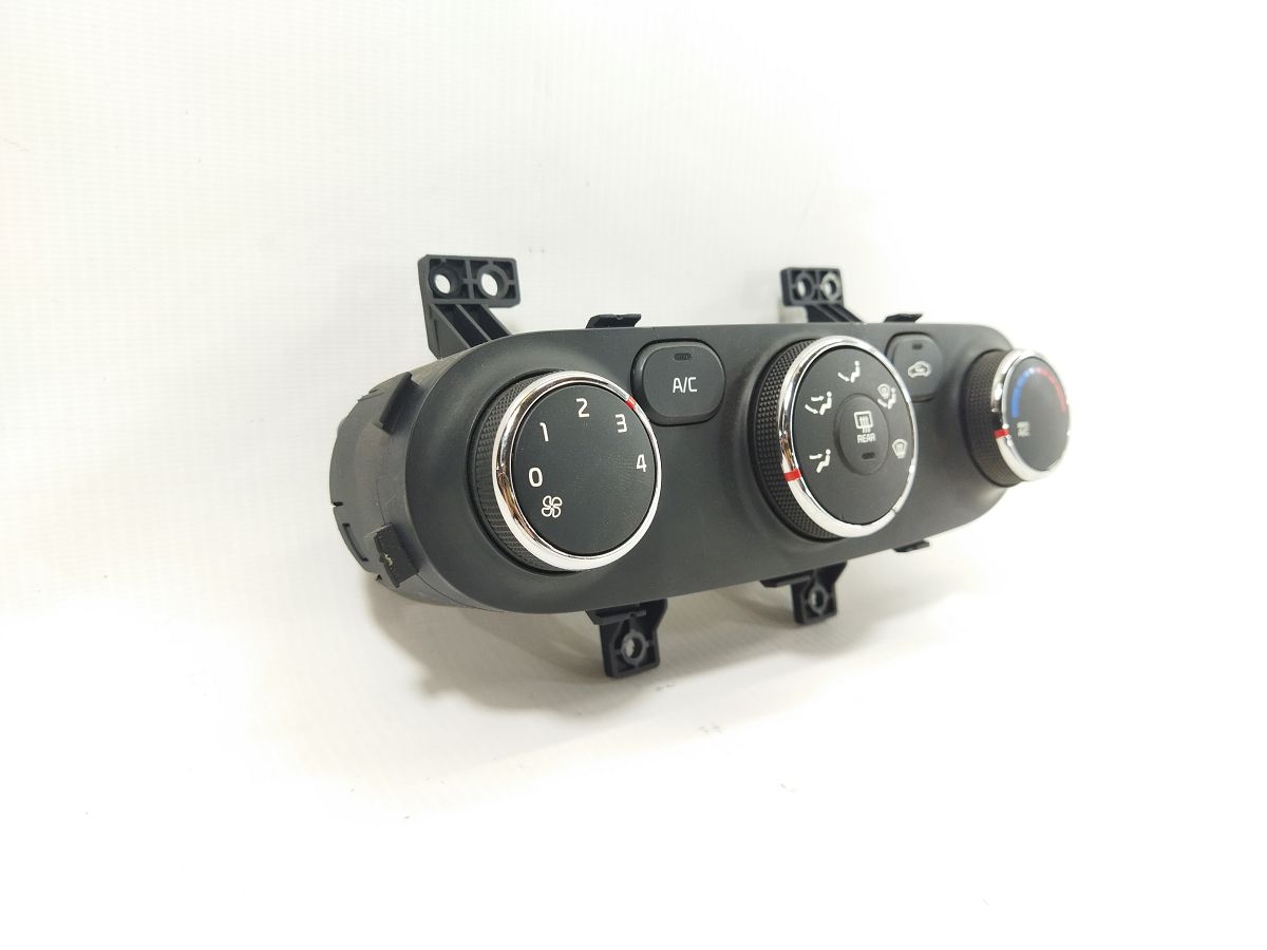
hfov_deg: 65.3
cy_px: 475
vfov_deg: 51.4
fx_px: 988
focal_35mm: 27
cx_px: 634
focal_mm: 4.71
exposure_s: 1/50
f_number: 1.79
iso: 114
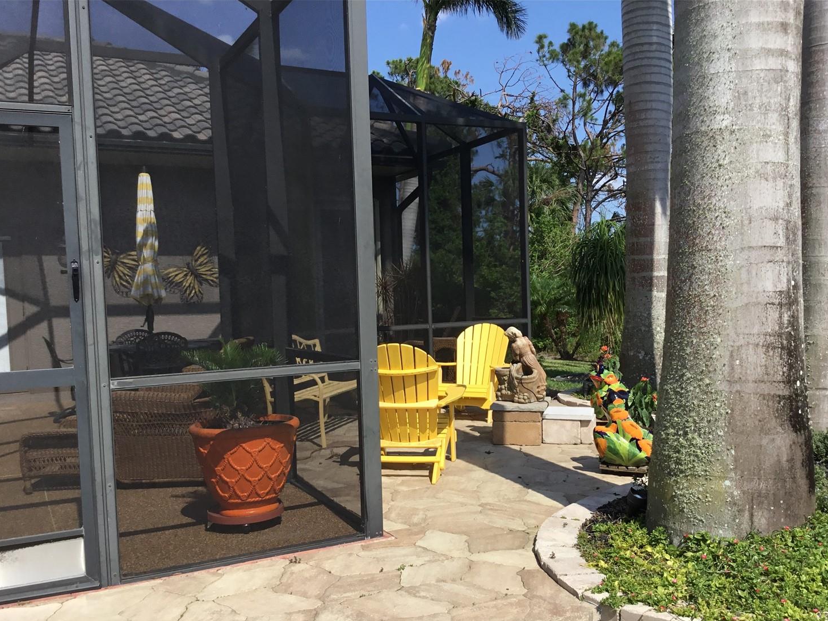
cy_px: 340
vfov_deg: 41.7
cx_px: 425
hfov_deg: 54.0
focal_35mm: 34
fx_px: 813
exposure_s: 1/1456
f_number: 2.4
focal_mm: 3.3
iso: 25
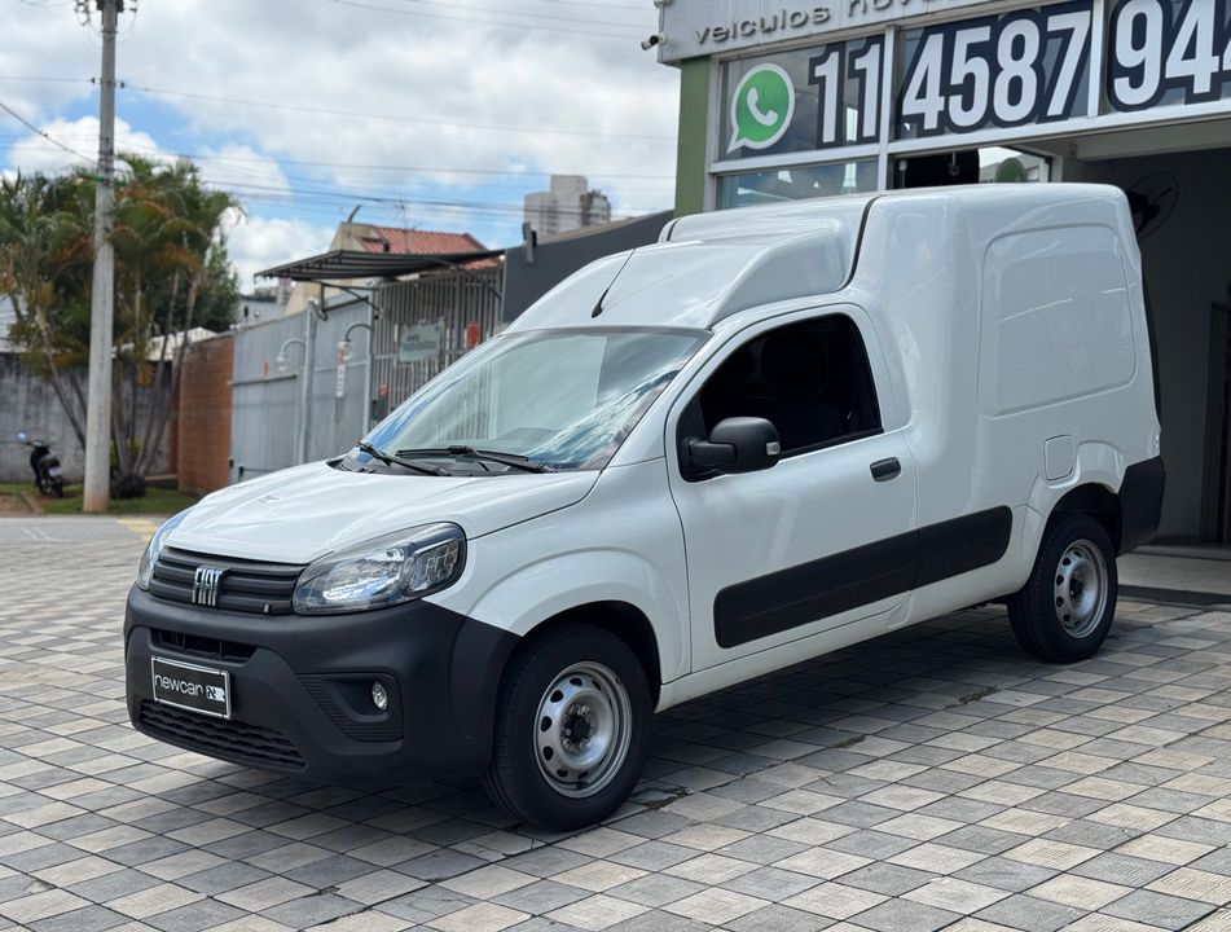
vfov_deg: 30.4
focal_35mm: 48
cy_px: 466
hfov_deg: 39.5
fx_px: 1713
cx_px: 616
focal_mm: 6.76
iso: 64
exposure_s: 1/3096
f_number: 1.78
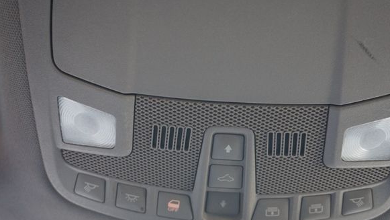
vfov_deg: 26.5
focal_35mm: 45
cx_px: 213
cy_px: 131
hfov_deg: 45.4
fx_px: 465
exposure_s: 1/60
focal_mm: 26
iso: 800
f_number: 4.5
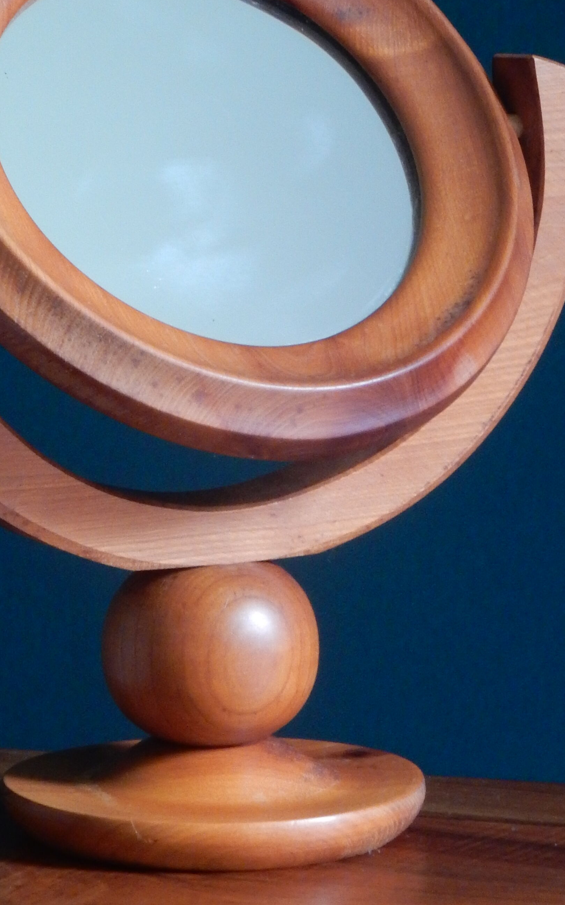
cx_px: 173
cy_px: 244
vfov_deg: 11.2
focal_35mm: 187
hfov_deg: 7.0
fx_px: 4608
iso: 400
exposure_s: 1/15
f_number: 5.3
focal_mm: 17.6
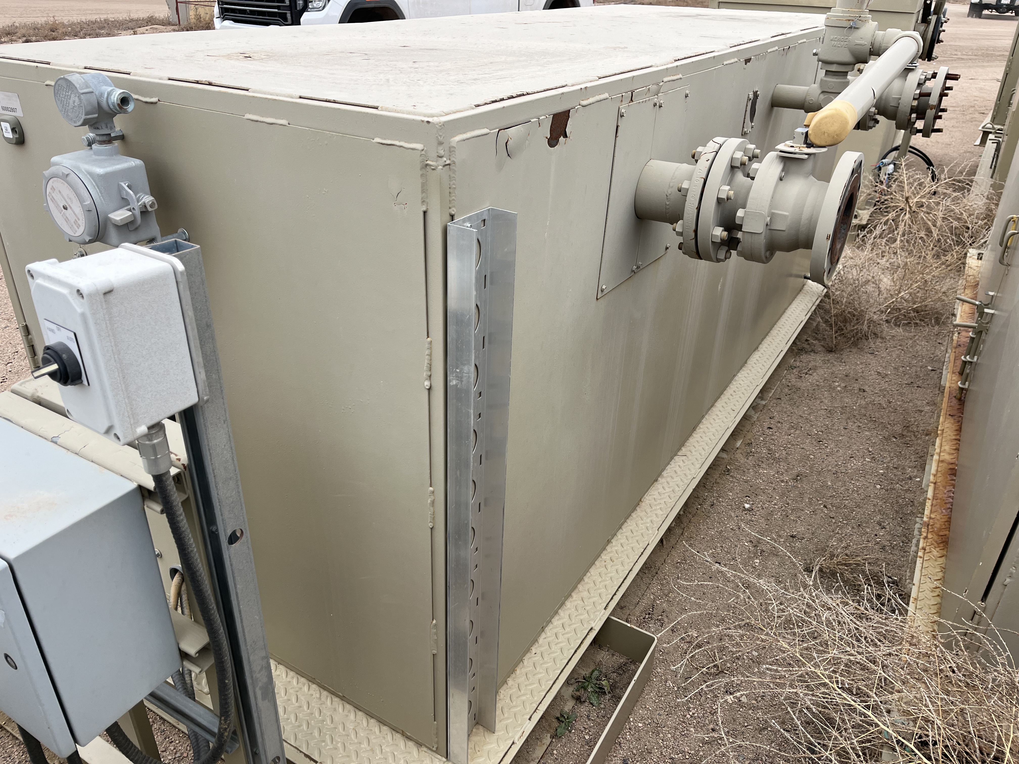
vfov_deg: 53.1
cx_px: 510
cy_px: 382
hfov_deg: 67.3
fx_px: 765
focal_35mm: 26
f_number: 1.6
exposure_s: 1/515
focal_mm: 5.1
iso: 50
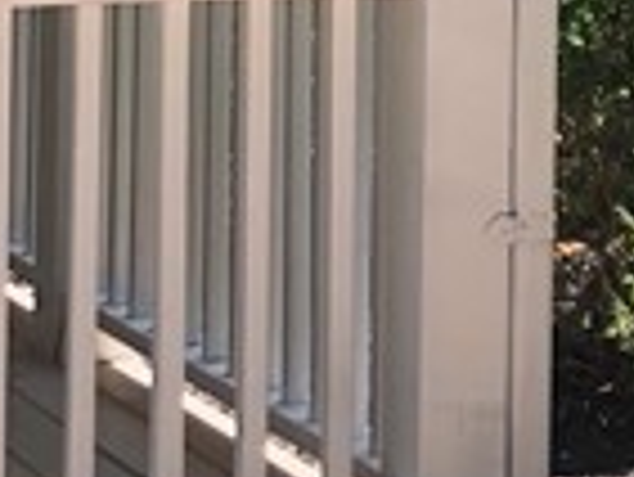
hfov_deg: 9.7
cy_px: -320
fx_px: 3721
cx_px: 504
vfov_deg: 7.2
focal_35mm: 203
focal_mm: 3.99
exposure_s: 1/437
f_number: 1.8
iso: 20
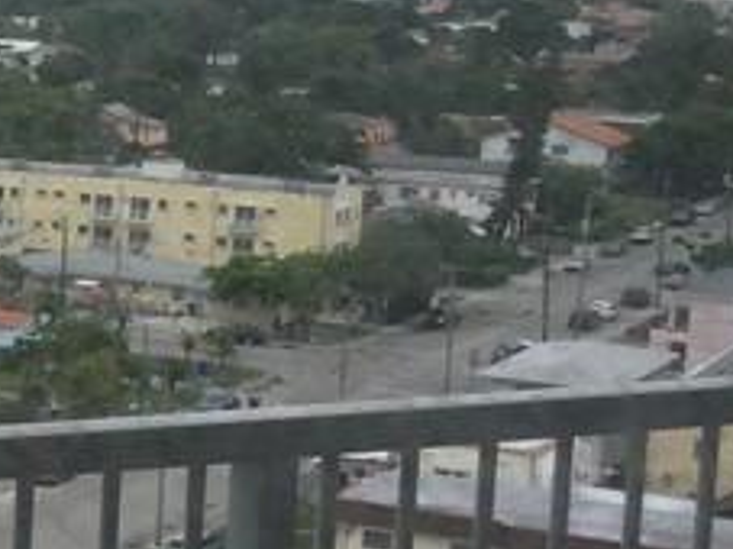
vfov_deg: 11.3
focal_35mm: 131
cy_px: 220
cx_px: -878
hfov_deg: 12.6
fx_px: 2772
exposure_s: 1/824
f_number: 2.2
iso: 32
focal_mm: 4.15
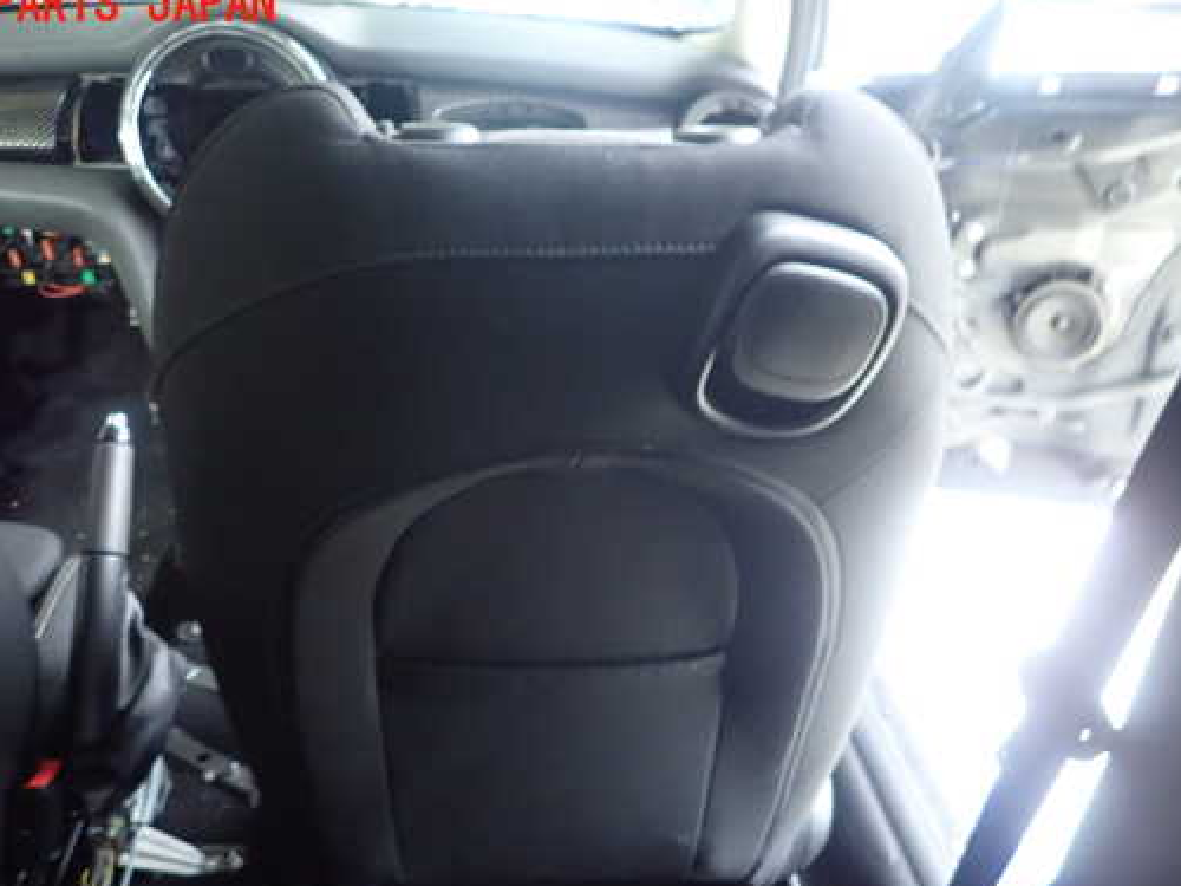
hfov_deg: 59.9
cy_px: 508
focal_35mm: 30
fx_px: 1024
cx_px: 555
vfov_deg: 46.7
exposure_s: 1/15
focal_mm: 4.5
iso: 800
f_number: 2
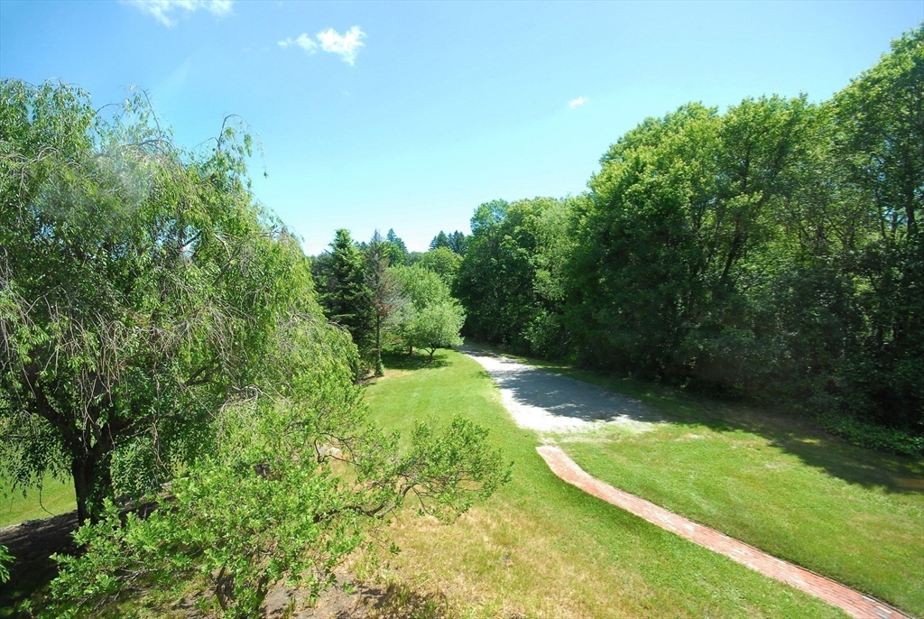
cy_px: 310
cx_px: 462
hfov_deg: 100.3
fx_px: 386
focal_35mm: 15
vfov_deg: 77.5
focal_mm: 10
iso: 400
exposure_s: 1/160
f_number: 8
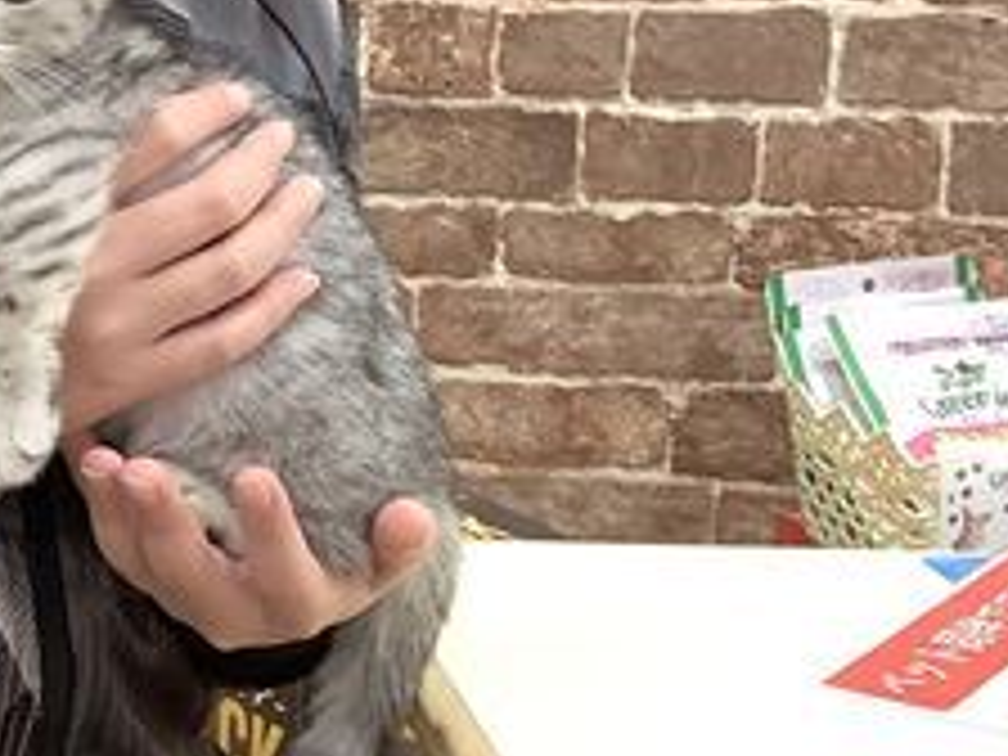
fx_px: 2417
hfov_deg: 22.3
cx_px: -81
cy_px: 189
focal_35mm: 83
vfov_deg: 17.7
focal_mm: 3.3
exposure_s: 1/50
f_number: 2.4
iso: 125
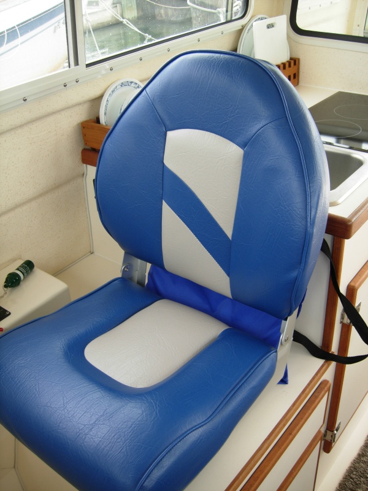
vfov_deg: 51.4
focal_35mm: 36
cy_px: 246
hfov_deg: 39.7
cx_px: 184
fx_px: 510
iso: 50
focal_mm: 7.5
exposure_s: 1/50.7
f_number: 2.7
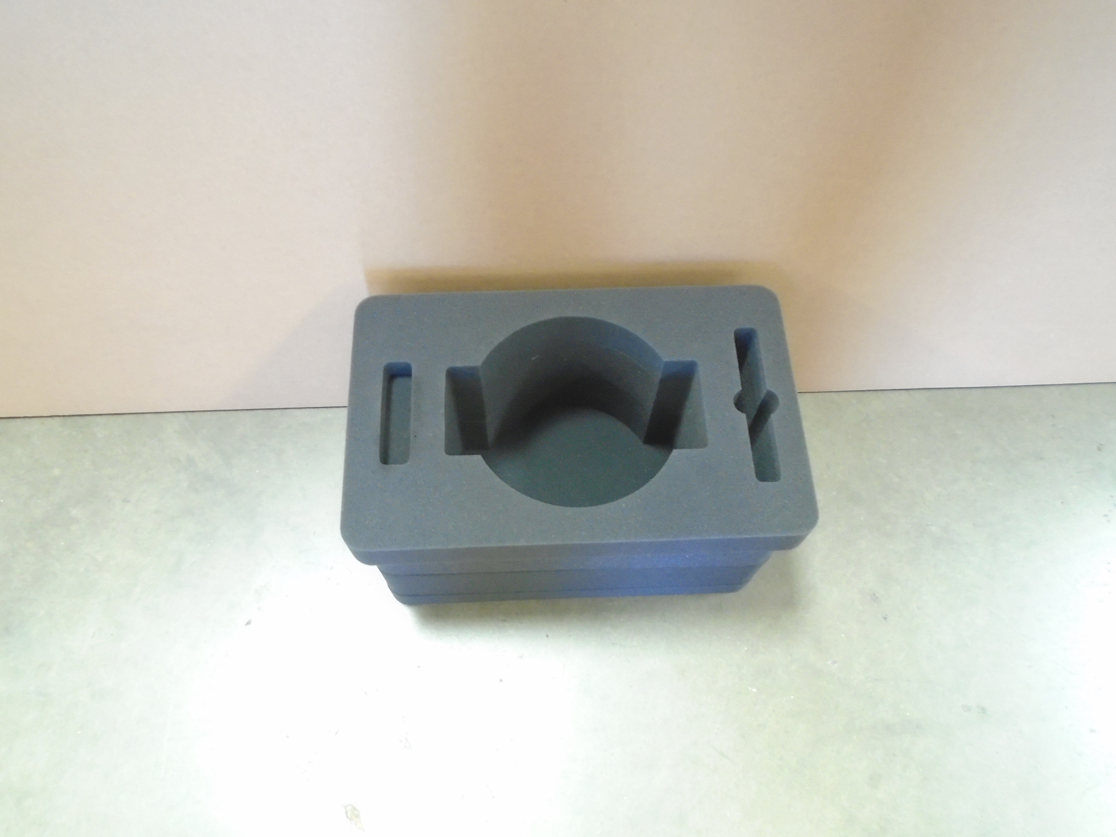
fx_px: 838
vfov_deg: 53.1
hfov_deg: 67.3
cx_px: 558
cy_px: 418
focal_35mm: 26
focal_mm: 4.6
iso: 400
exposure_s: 1/15
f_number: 3.2
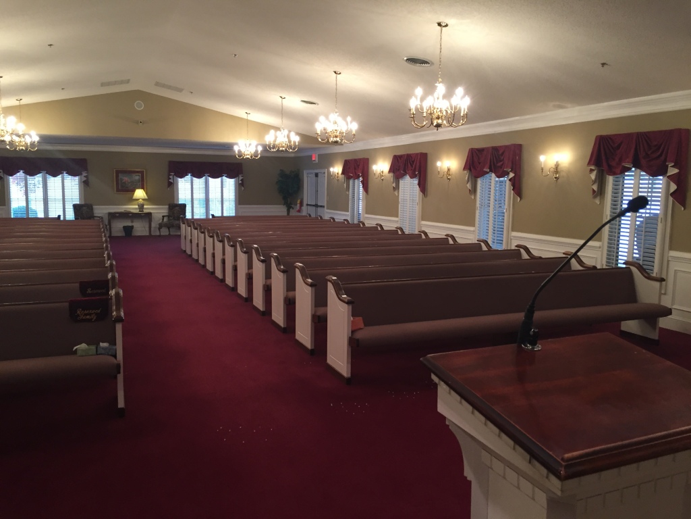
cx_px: 346
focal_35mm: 29
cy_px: 260
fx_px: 579
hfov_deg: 61.7
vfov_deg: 48.2
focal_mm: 4.15
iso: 100
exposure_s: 1/30
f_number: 2.2
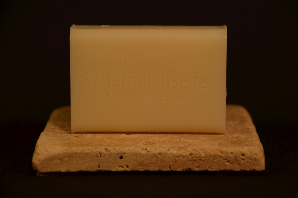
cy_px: 99
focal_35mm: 165
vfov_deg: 8.3
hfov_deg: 12.5
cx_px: 149
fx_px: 1363
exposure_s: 1/500
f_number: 6
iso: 400
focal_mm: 110
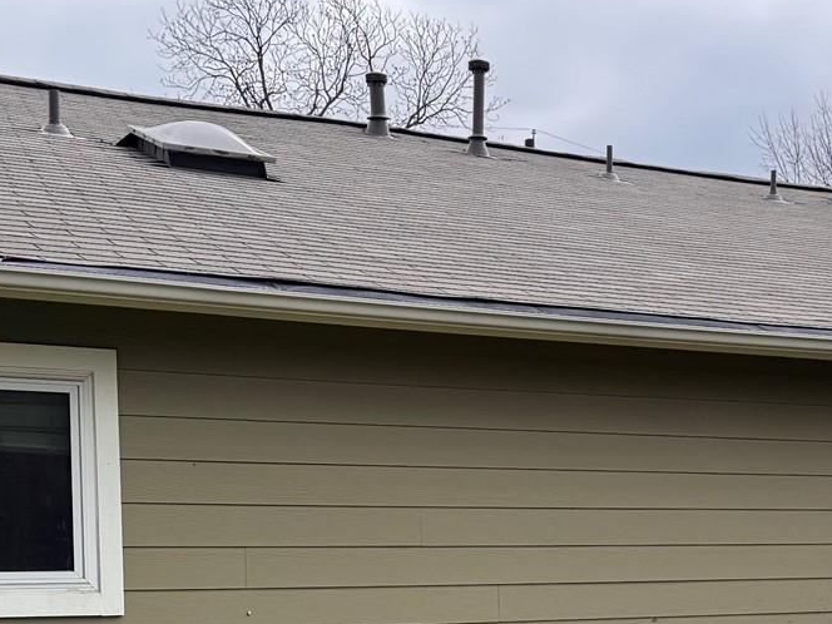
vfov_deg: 19.1
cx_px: 628
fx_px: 1779
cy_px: 687
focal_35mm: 74
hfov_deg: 26.0
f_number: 1.78
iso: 80
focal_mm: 6.76
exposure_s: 1/2415
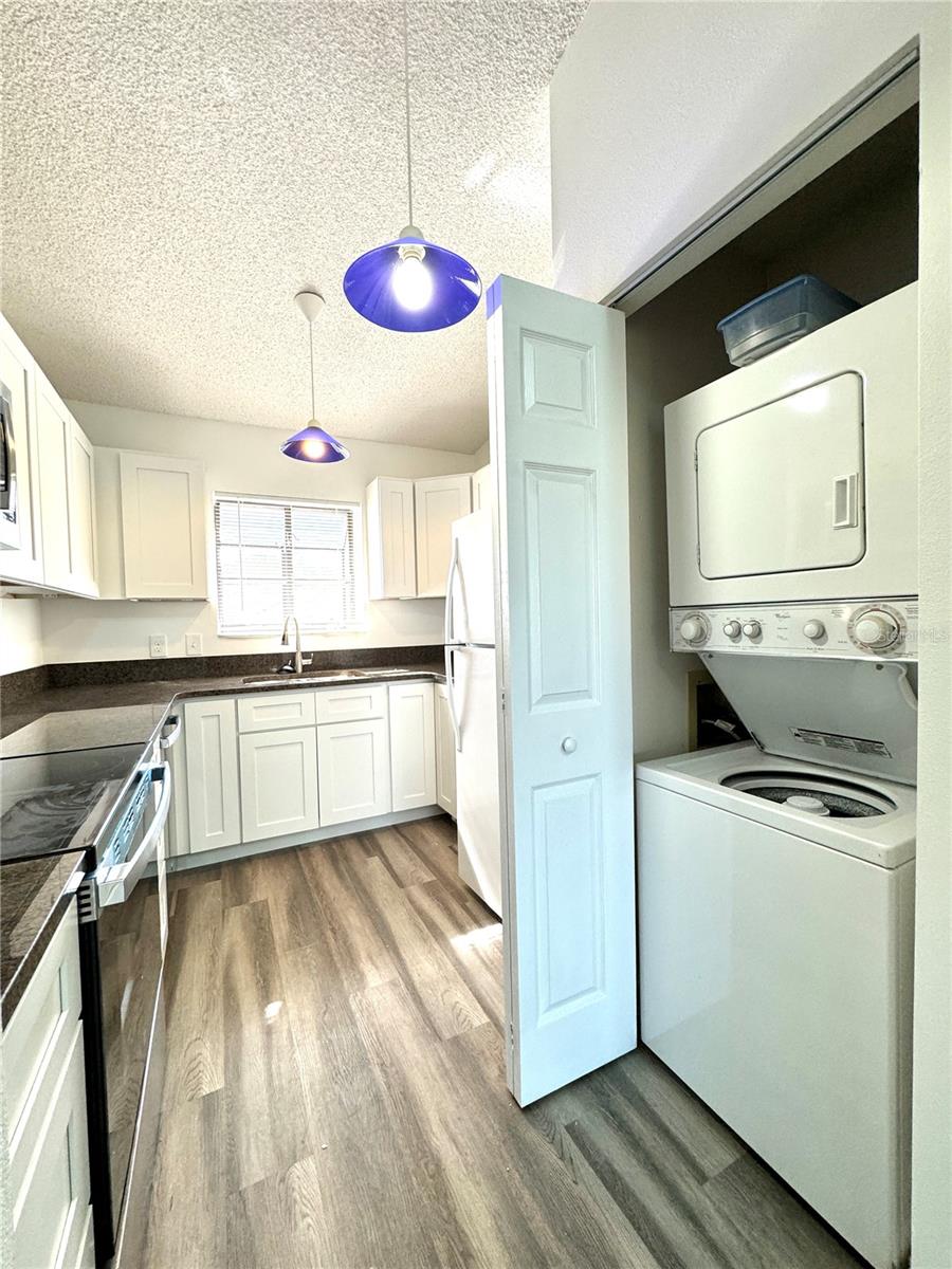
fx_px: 513
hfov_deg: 85.7
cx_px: 476
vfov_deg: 102.1
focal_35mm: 14
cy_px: 634
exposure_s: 1/120
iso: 160
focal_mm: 2.22
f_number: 2.2
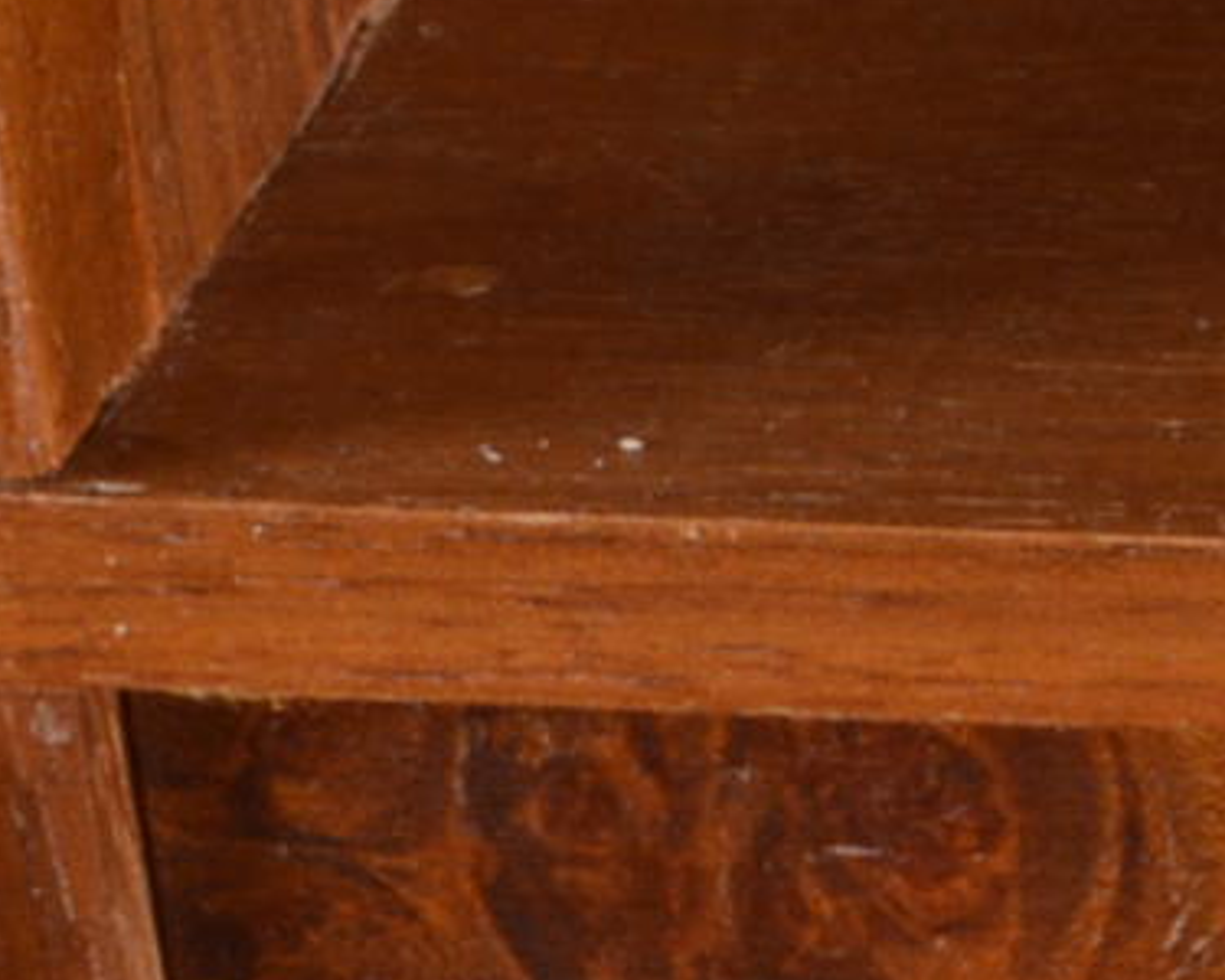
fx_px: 8991
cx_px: 3371
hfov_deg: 7.1
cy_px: 183
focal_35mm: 248
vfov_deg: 6.2
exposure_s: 1/125
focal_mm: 22
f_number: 14
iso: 200
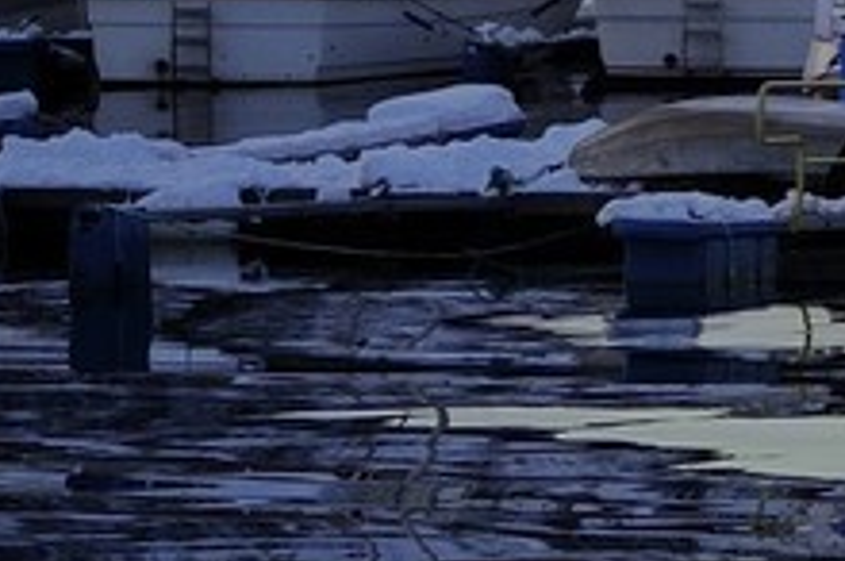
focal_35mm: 509
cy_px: -127
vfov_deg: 2.7
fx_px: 11930
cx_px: 3034
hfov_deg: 3.9
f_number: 8
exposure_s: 1/125
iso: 400
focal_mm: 70
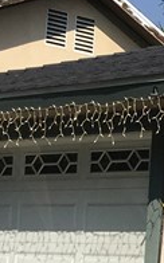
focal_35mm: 161
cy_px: 267
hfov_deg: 6.5
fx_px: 1155
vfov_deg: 12.8
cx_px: 659
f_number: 2.2
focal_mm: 4.15
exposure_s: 1/2024
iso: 25
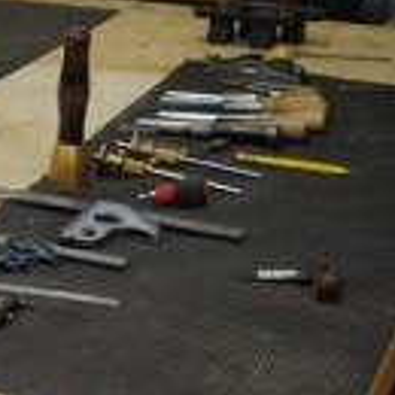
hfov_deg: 14.6
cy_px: 301
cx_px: -298
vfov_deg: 16.3
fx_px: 1368
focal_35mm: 106
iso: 200
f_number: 3.5
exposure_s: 1/40
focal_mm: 18
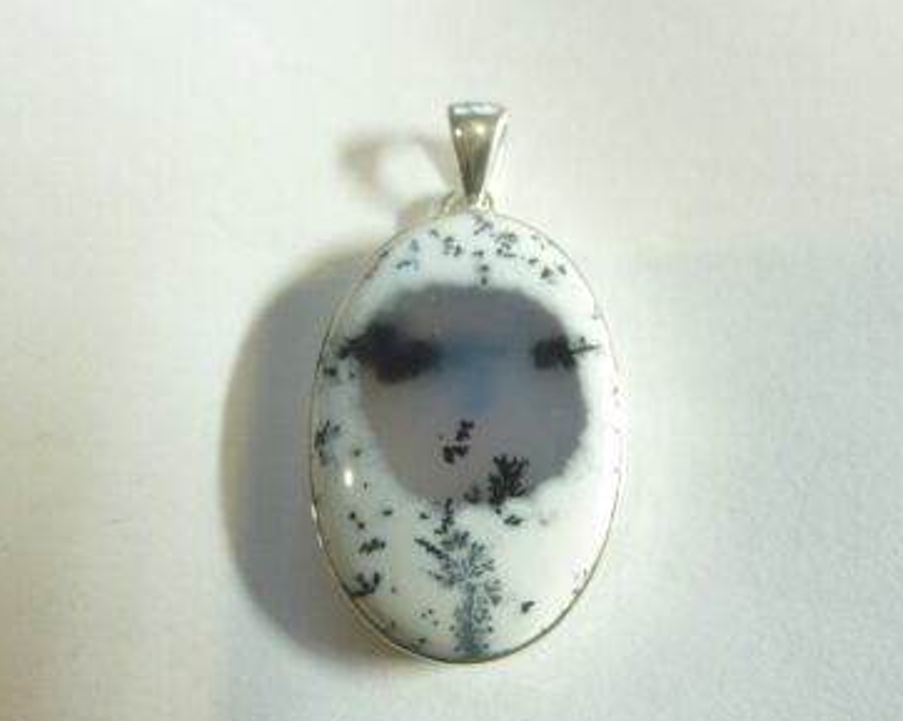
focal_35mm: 27
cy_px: 372
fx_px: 721
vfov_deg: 53.1
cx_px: 452
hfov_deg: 64.1
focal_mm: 4.1
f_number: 3.3
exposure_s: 1/30
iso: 250
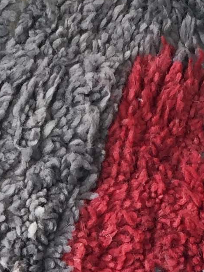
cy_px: 348
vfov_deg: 12.7
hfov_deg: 9.7
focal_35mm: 151
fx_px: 1187
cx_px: -28
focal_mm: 4.15
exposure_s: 1/33
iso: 32
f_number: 2.2
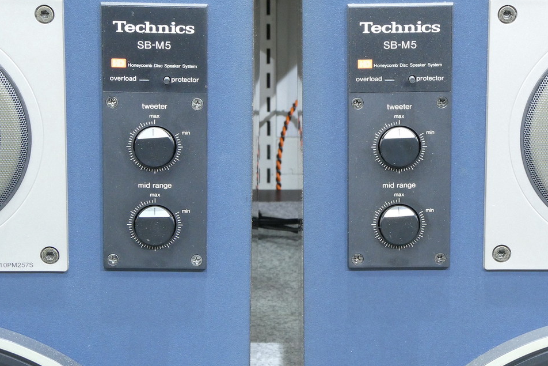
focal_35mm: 130
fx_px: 1979
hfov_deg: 15.8
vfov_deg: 10.6
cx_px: 273
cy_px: 160
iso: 400
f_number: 7.1
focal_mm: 22.3
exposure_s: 1.3
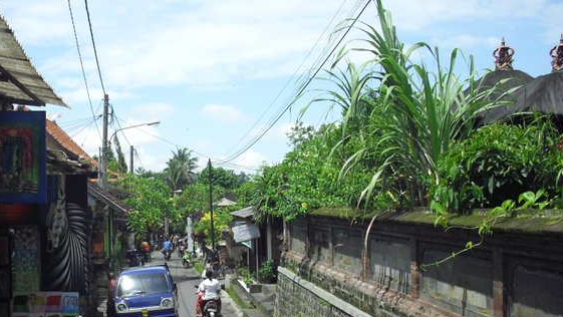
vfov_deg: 20.3
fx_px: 881
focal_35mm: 59
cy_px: 229
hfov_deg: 35.1
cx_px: 182
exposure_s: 1/200
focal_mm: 6.2
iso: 100
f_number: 8
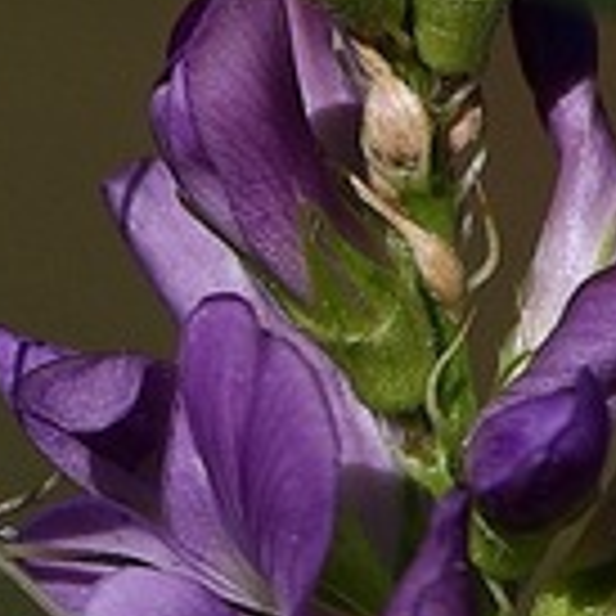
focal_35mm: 1790
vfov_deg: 1.0
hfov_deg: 1.0
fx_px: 36038
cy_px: 594
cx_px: -854
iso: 100
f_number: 10
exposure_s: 1/640
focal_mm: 240
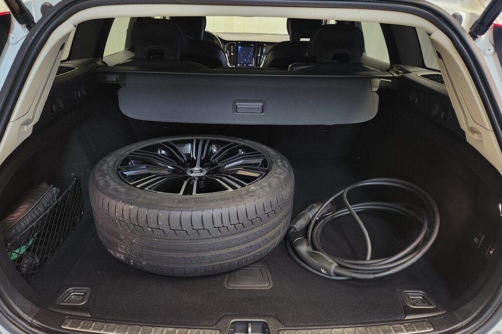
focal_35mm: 24
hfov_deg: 73.8
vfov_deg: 53.0
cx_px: 251
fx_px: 335
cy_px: 182
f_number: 1.8
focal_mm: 5.4
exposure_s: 1/100
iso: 500
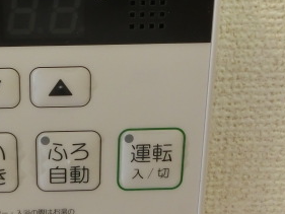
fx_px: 469
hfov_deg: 32.4
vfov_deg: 25.7
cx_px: 38
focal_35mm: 57
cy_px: 102
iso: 400
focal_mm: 4.5
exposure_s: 1/50
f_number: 3.5
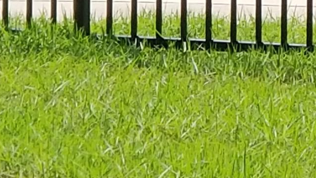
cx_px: 520
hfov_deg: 7.9
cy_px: -175
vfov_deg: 4.5
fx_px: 2221
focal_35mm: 265
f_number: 2.4
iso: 25
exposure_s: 1/646
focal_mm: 6
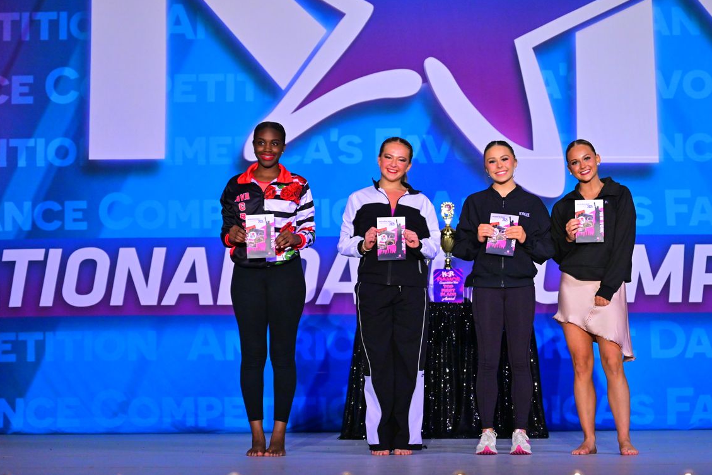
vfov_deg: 14.7
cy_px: 192
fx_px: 1839
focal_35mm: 93
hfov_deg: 21.9
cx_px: 436
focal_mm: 70
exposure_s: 1/800
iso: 3200
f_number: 3.2
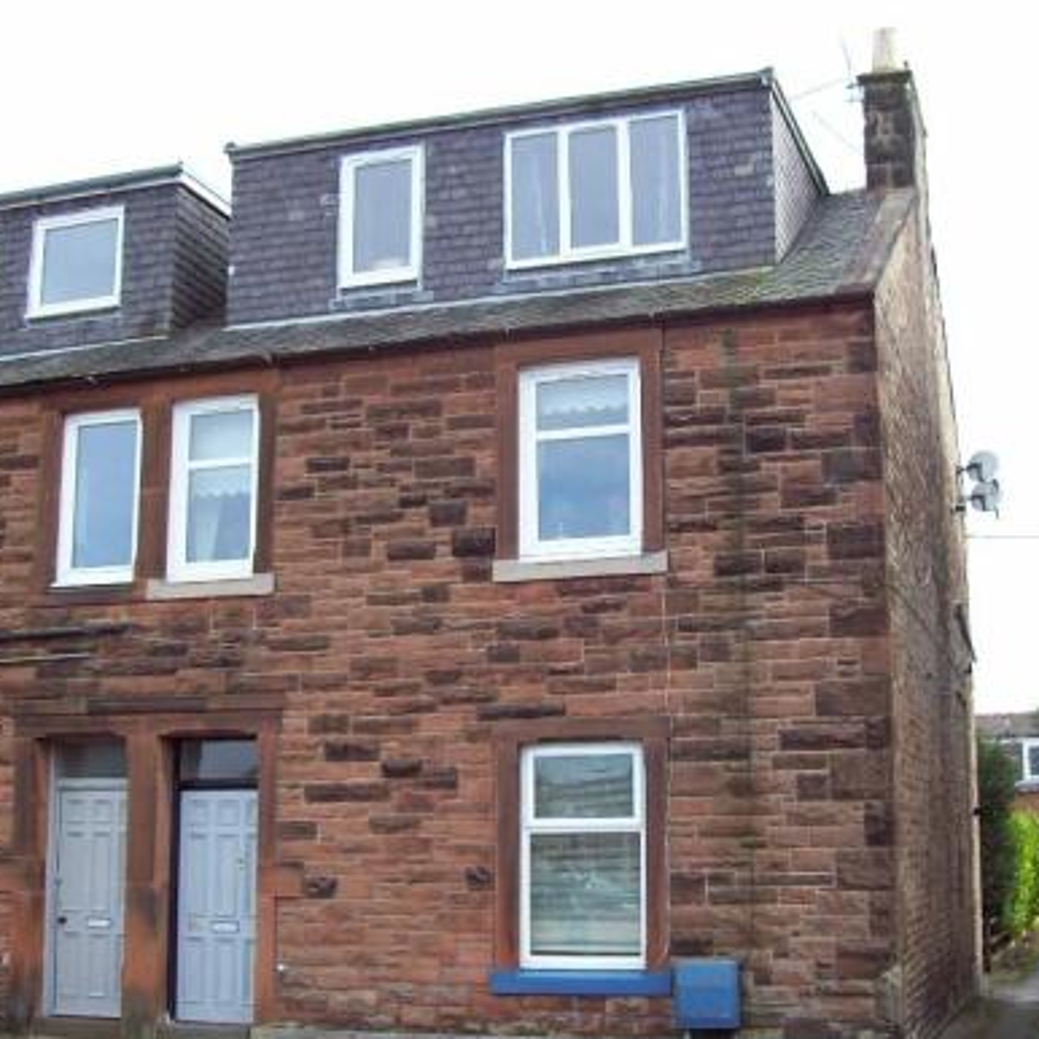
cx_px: 550
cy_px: 572
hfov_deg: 35.3
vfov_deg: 35.3
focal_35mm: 48
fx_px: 1630
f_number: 2.7
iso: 80
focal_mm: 6
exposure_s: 1/271
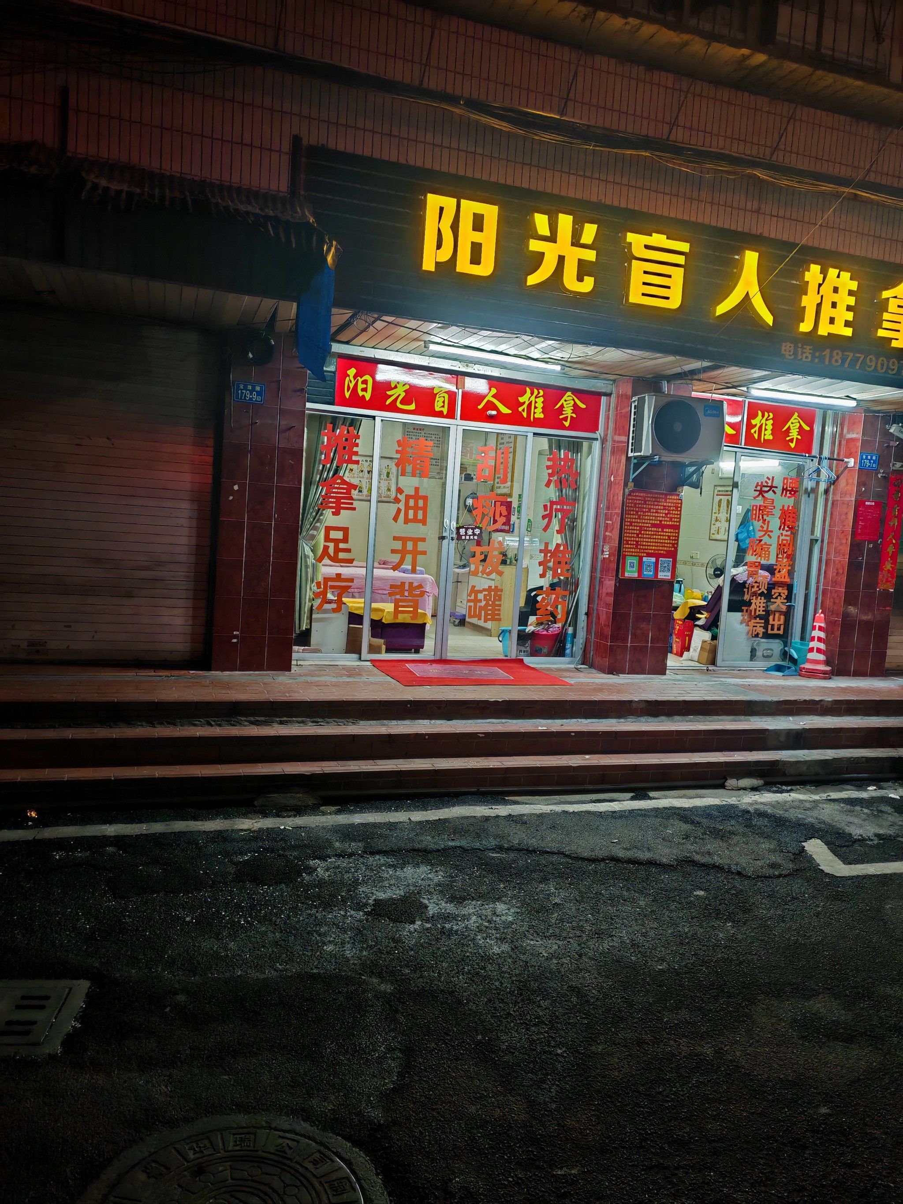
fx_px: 939
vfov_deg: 65.3
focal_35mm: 27
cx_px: 452
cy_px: 602
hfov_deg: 51.4
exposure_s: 1/33
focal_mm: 5.52
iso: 250
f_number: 1.9
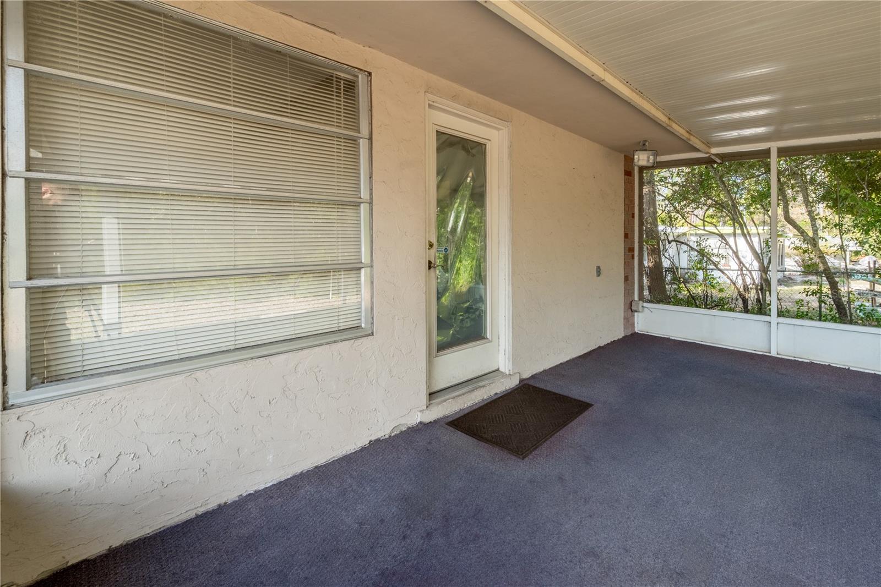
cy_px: 294
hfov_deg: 104.2
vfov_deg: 81.2
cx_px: 440
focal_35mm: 14
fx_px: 343
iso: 400
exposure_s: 1/640
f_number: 8
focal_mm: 14
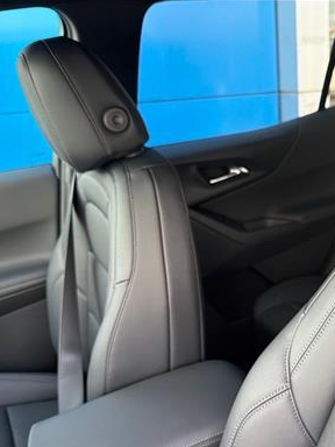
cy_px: 278
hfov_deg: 34.9
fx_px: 516
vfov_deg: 46.4
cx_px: 264
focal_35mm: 40
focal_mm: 6.76
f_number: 1.78
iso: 200
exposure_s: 1/159
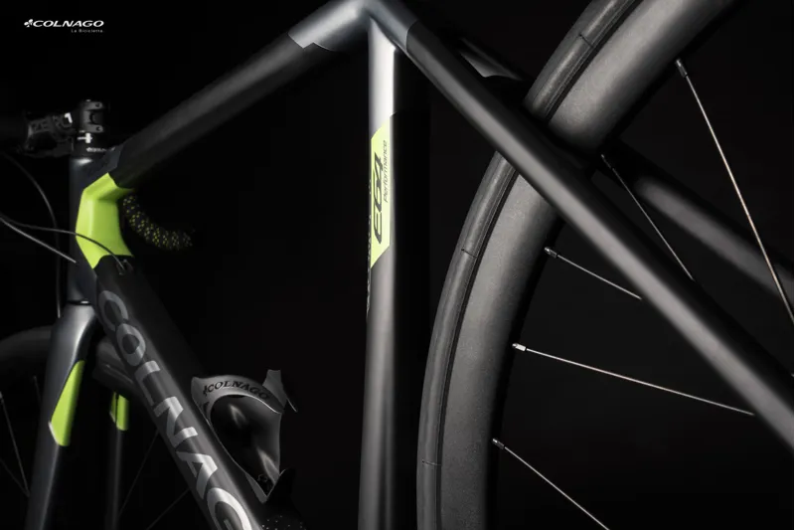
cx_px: 398
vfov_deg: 36.9
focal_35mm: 36
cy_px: 265
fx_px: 795
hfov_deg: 53.1
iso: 100
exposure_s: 1/125
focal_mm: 36
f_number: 13
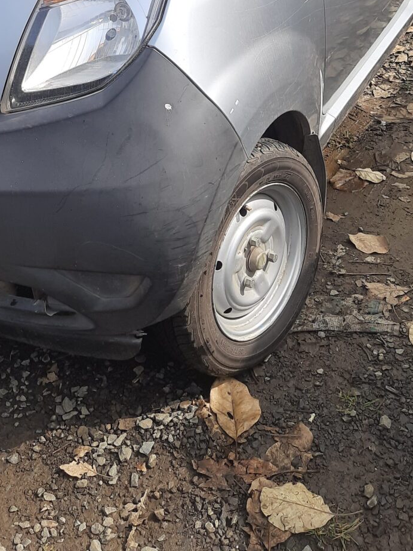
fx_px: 827
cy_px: 26
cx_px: 110
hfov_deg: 27.7
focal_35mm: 52
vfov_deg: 34.2
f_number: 2
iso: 20
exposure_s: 1/453
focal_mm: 4.6
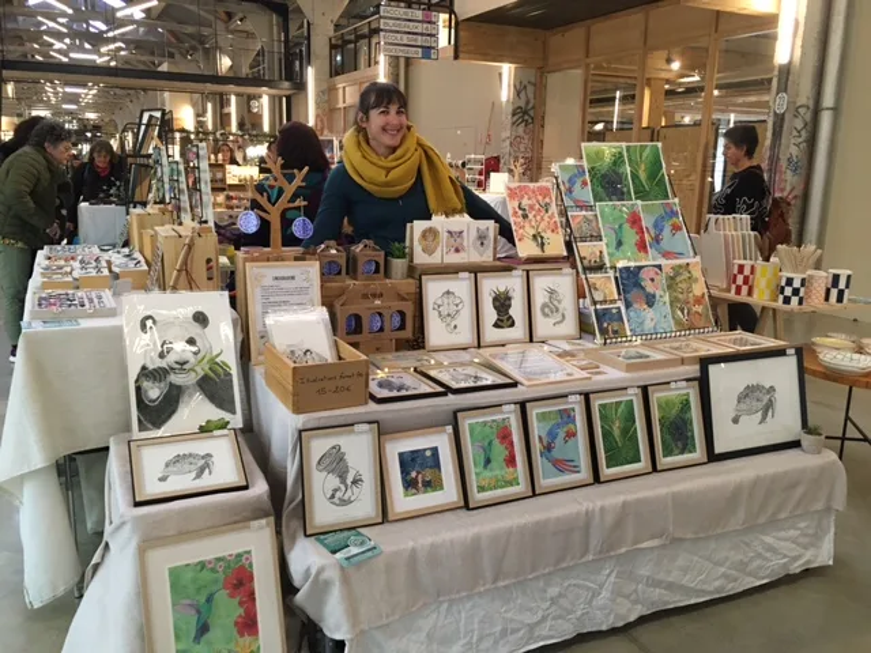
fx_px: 730
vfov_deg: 48.2
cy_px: 326
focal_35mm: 29
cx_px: 436
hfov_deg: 61.7
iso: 160
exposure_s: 1/33
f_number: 2.2
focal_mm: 4.15
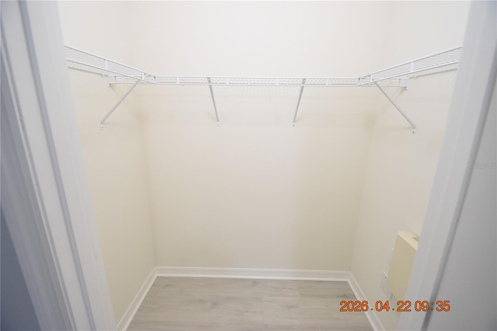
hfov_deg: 100.4
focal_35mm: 15
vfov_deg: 77.3
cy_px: 166
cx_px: 248
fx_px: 207
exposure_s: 1/60
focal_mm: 10
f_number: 3.5
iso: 1400
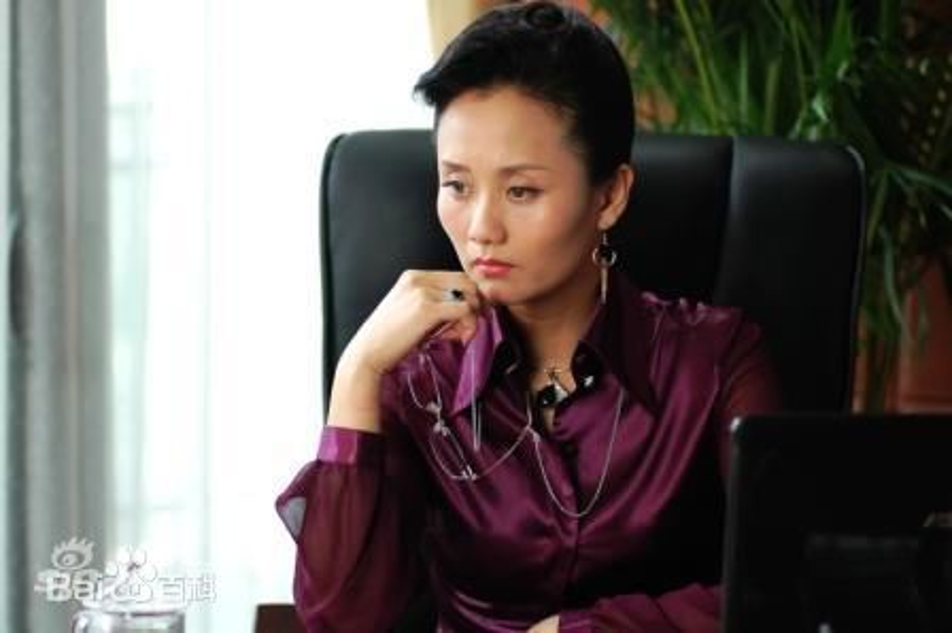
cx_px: 476
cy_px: 316
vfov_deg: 11.4
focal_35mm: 120
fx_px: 3171
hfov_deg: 17.1
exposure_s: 1/60
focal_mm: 80
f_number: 3.2
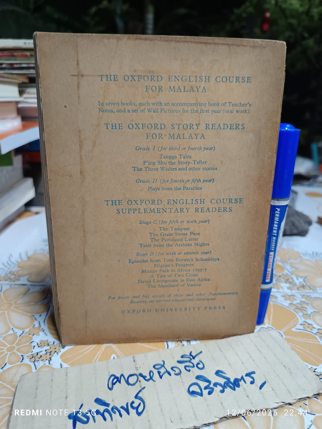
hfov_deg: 56.8
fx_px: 298
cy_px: 214
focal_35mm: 24
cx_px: 161
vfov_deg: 71.6
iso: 1438
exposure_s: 1/25
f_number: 1.7
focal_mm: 5.31
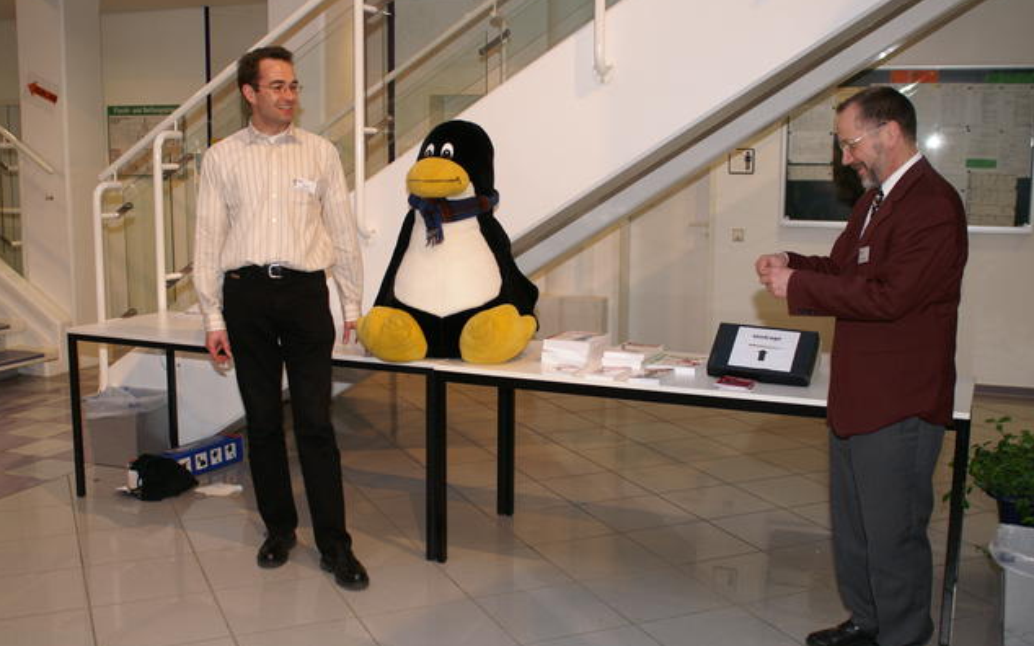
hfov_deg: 52.8
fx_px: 1042
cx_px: 514
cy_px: 326
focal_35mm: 37
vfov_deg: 34.4
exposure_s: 1/60
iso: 200
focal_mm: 24
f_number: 2.8
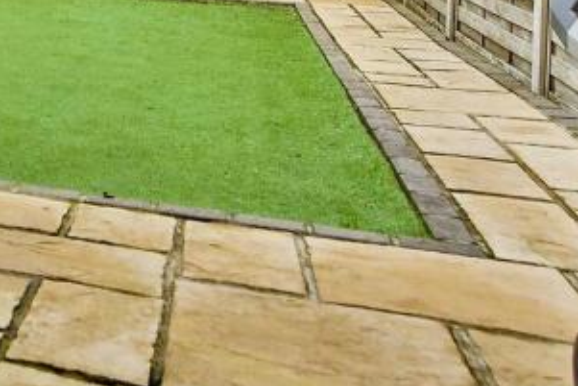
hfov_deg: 29.2
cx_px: -221
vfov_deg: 23.4
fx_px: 819
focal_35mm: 51
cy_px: -120
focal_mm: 10
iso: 500
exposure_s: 1/160
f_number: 6.3
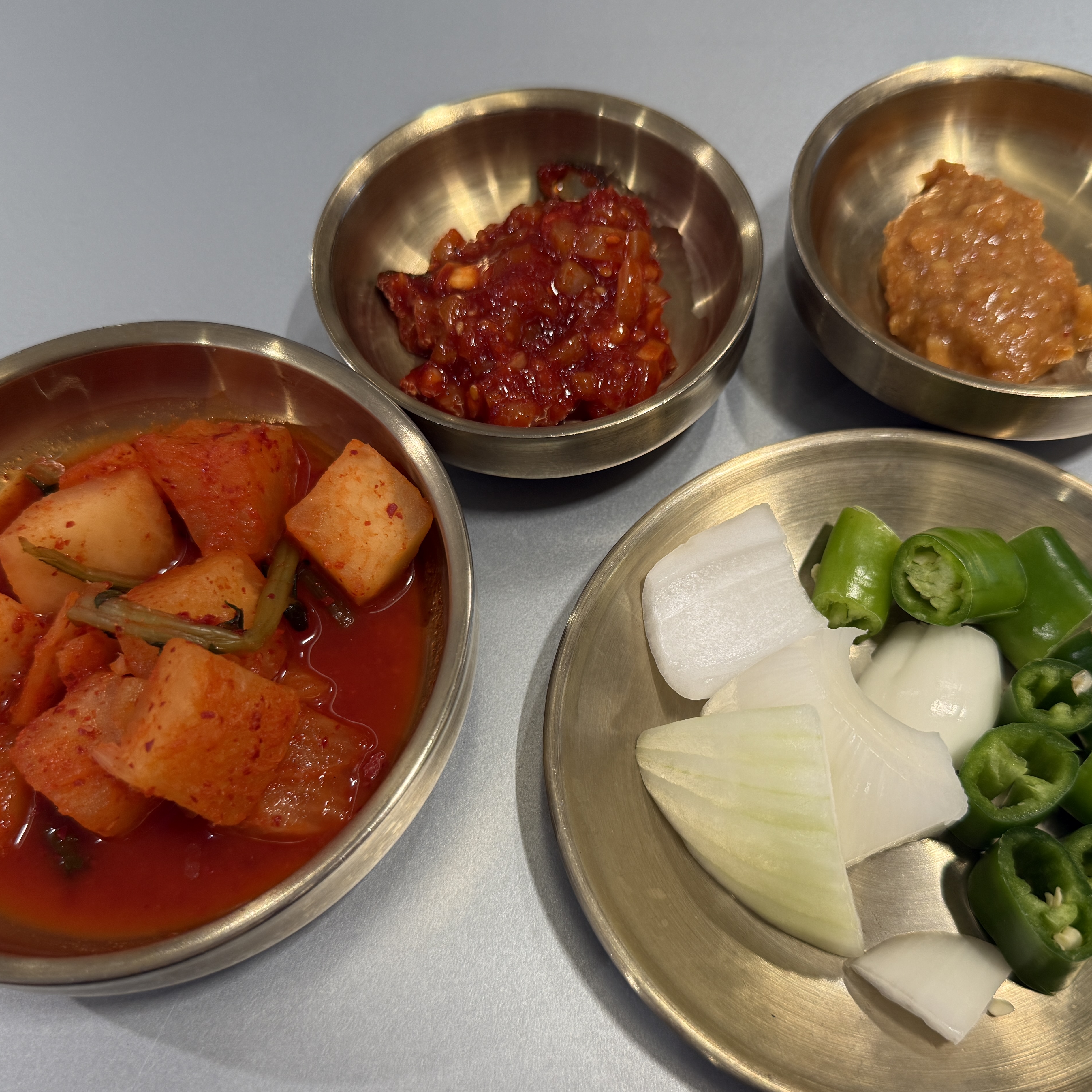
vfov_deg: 51.1
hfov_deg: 51.0
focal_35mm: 32
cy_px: 584
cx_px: 591
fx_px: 1142
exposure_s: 1/60
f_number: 1.78
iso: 100
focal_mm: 6.76
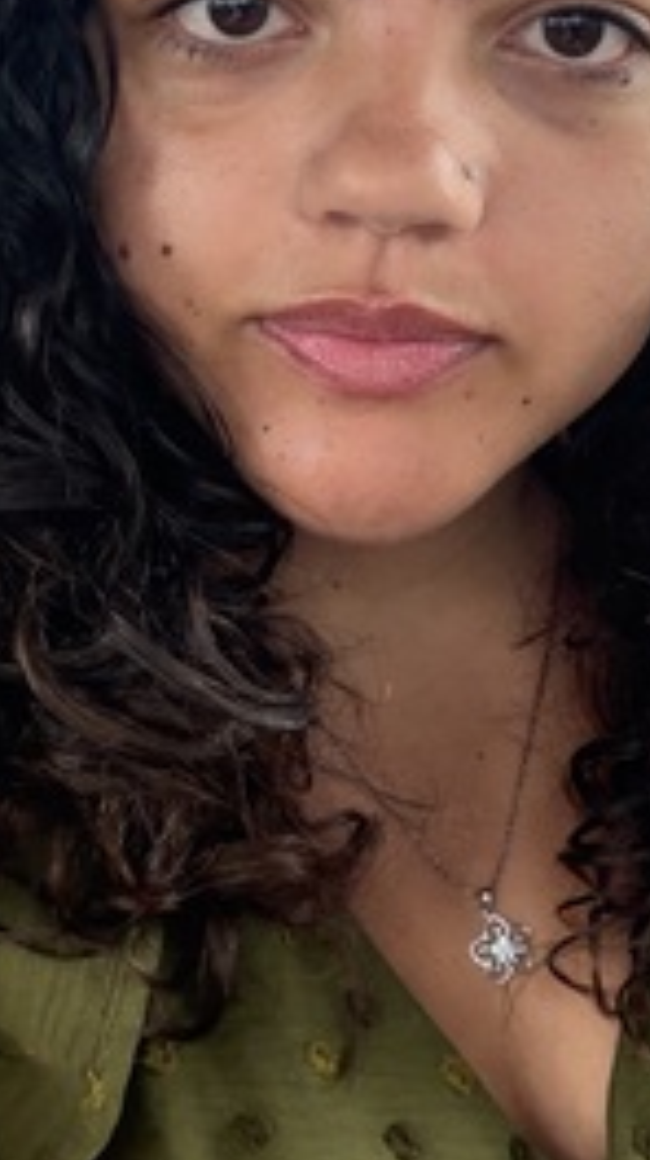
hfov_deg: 19.4
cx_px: 380
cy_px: 325
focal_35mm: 62
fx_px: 1905
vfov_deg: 33.3
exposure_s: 1/60
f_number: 1.9
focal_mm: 2.71
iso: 125
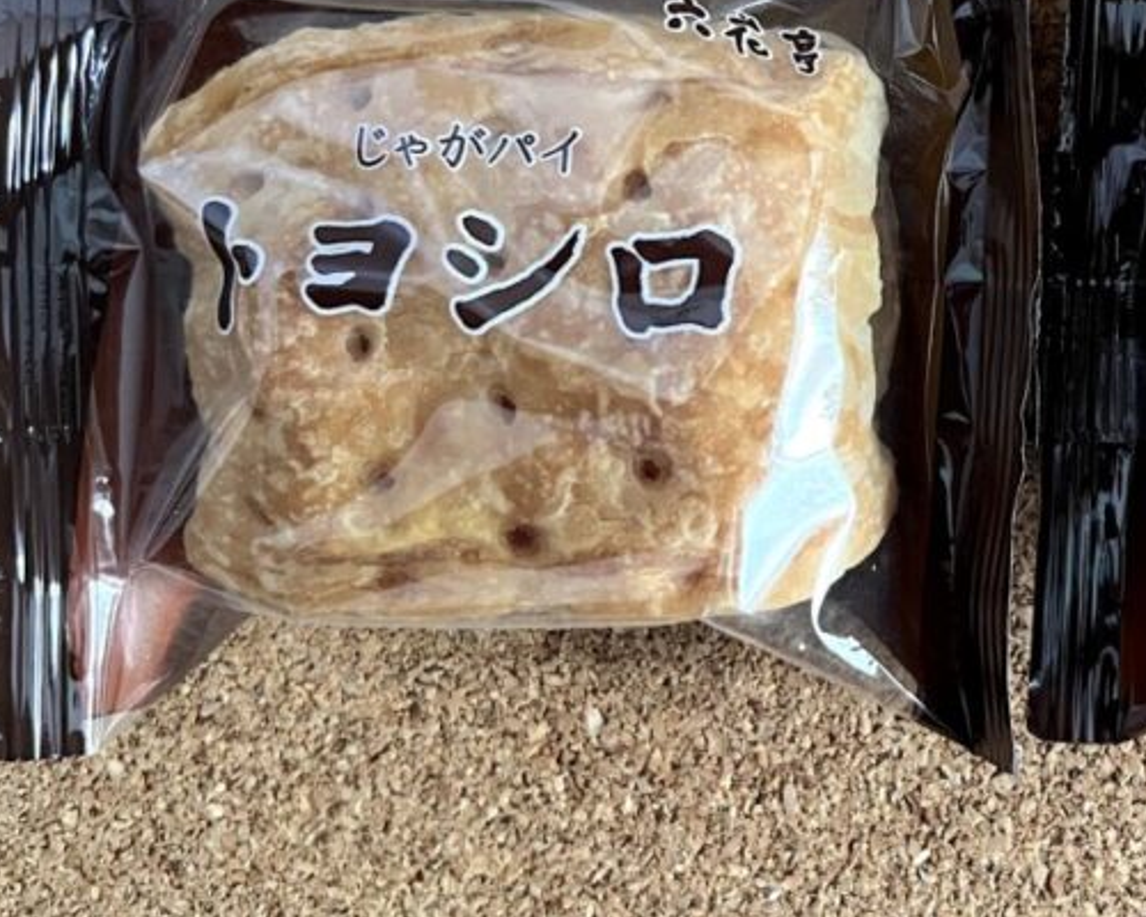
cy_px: 298
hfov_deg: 34.2
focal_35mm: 52
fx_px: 1764
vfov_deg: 28.9
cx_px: 1011
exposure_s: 1/60
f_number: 1.5
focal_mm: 5.7
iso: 320
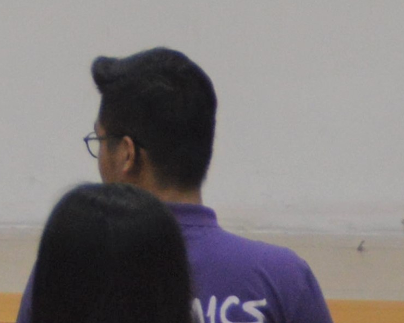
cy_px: -366
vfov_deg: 5.8
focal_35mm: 260
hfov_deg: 7.1
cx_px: -444
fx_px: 3110
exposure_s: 1/60
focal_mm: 32
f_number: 4.2
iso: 500
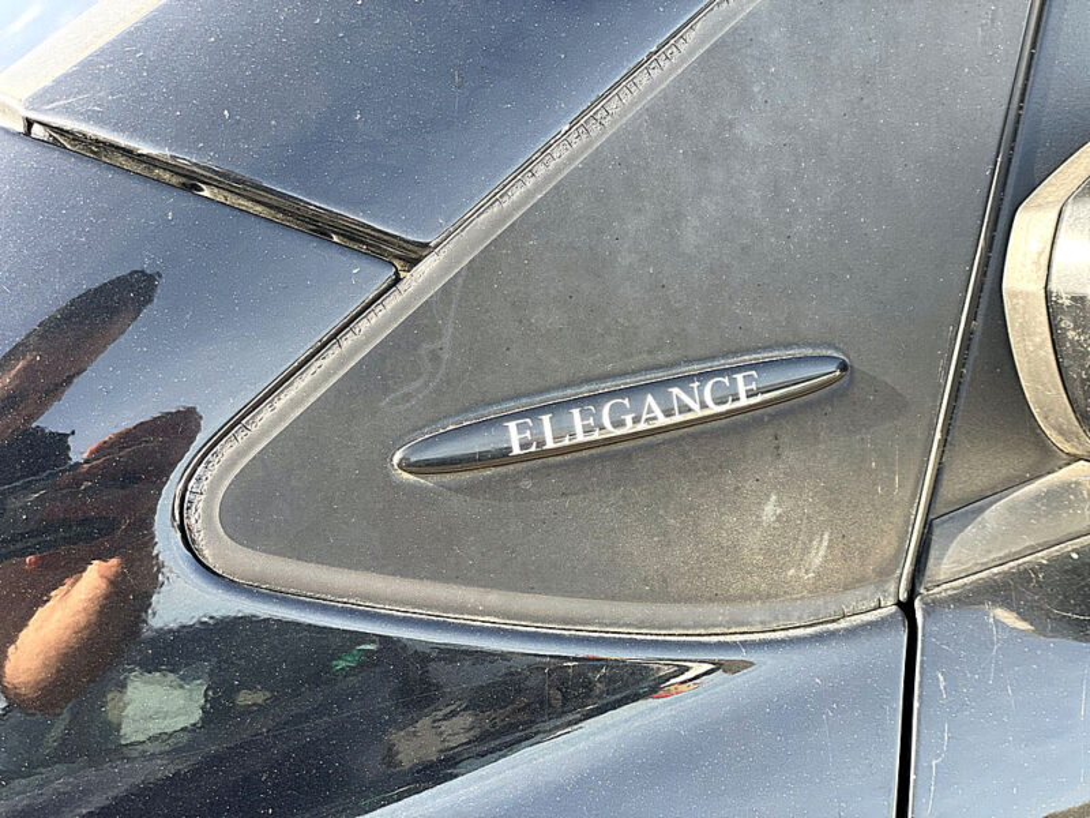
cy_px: 409
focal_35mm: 52
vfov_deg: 28.0
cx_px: 545
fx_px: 1637
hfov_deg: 36.8
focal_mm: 6
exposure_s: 1/122
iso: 32
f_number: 2
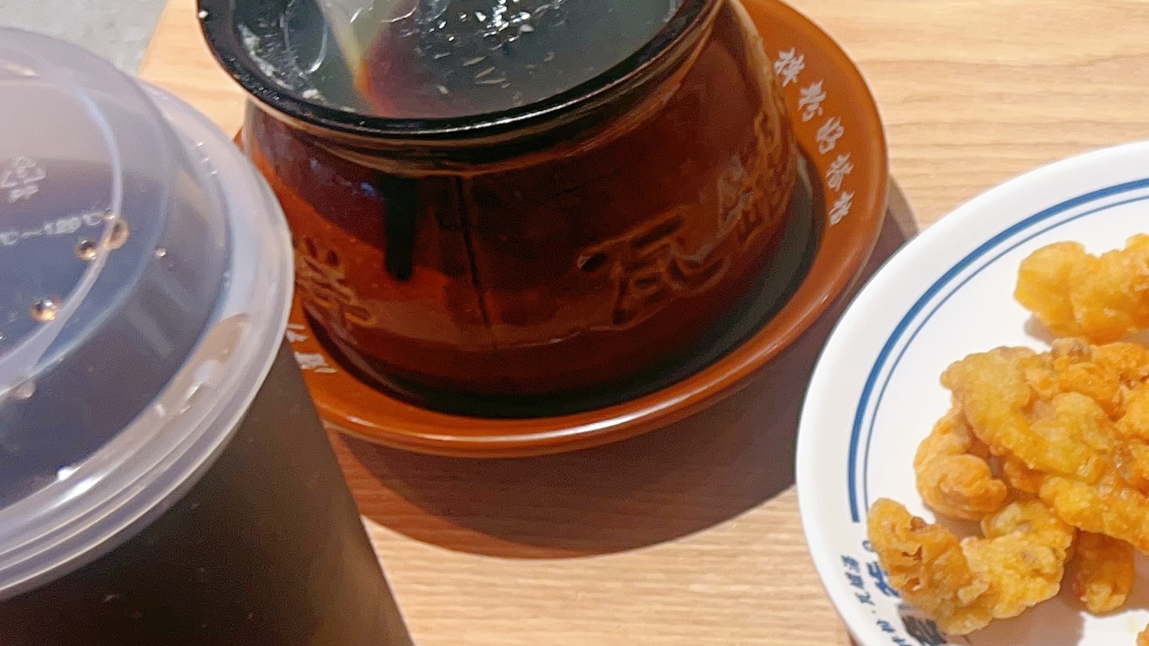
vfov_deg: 14.6
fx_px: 2468
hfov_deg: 24.1
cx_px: 1342
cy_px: 716
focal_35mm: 81
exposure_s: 1/100
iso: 50
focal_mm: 5.7
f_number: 1.5
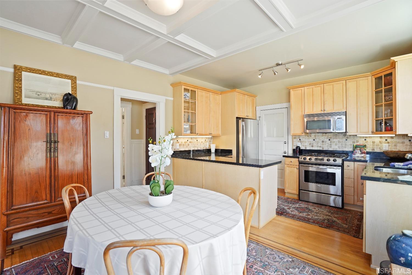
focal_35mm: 16
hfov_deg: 96.7
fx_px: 183
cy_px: 138
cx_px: 206
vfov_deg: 73.7
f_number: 5.6
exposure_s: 1/80
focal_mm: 16
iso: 1250
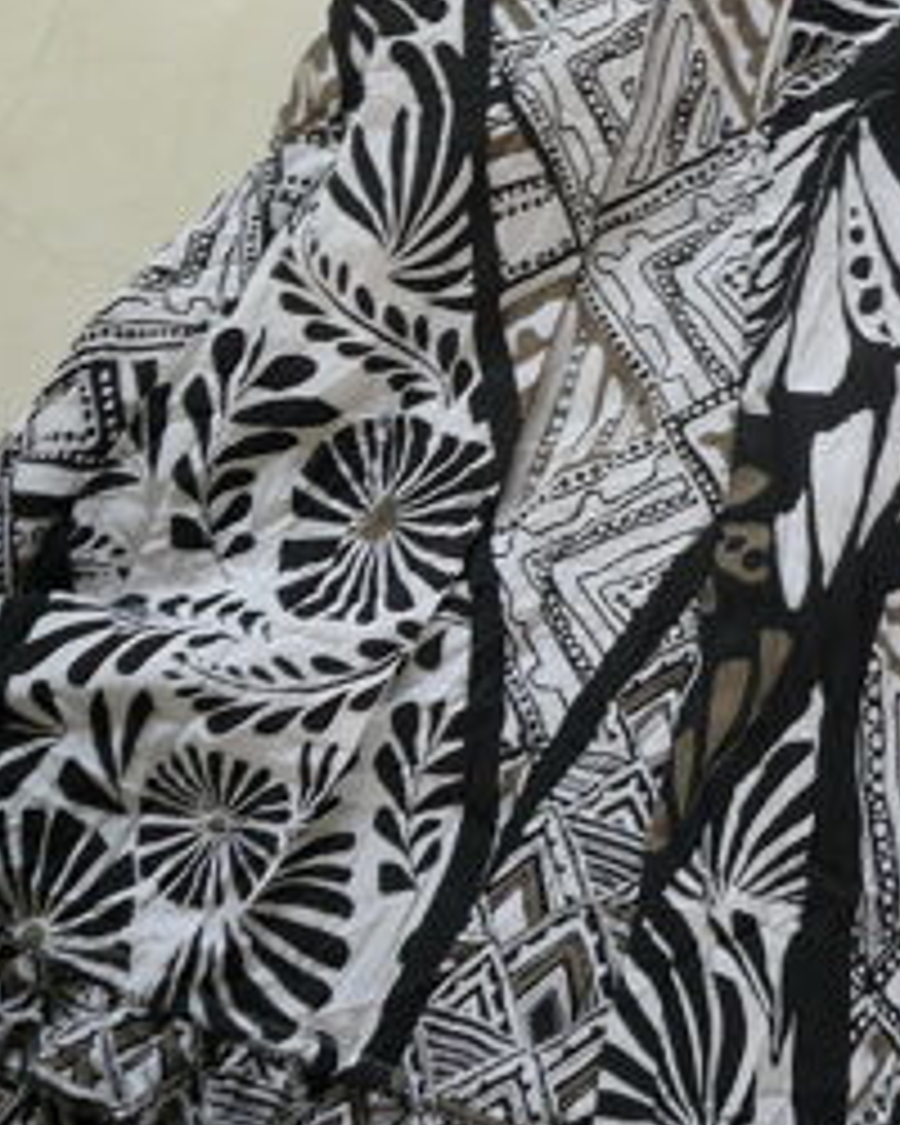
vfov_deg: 26.8
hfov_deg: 21.5
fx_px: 2331
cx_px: 752
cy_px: 279
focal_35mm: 70
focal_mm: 4.6
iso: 100
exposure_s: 1/15
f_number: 2.8
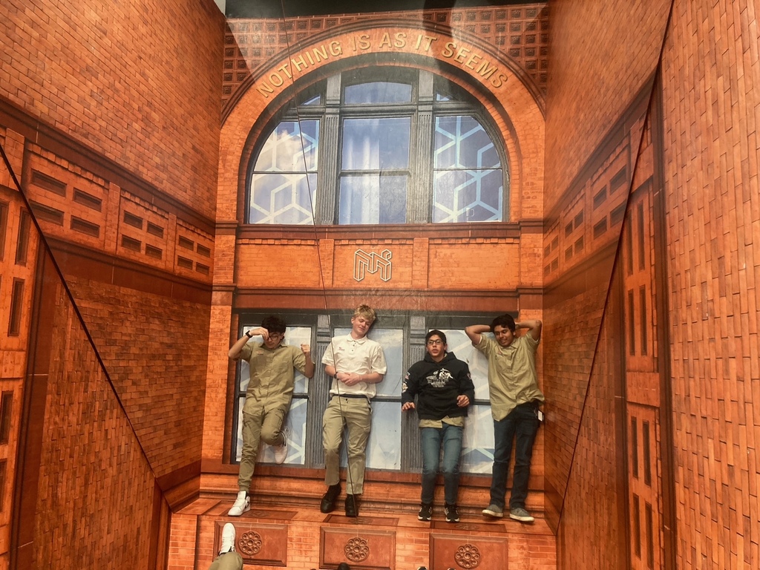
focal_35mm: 28
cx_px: 380
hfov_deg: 63.4
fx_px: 615
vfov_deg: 49.7
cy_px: 285
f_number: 1.8
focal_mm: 3.99
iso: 160
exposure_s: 1/60
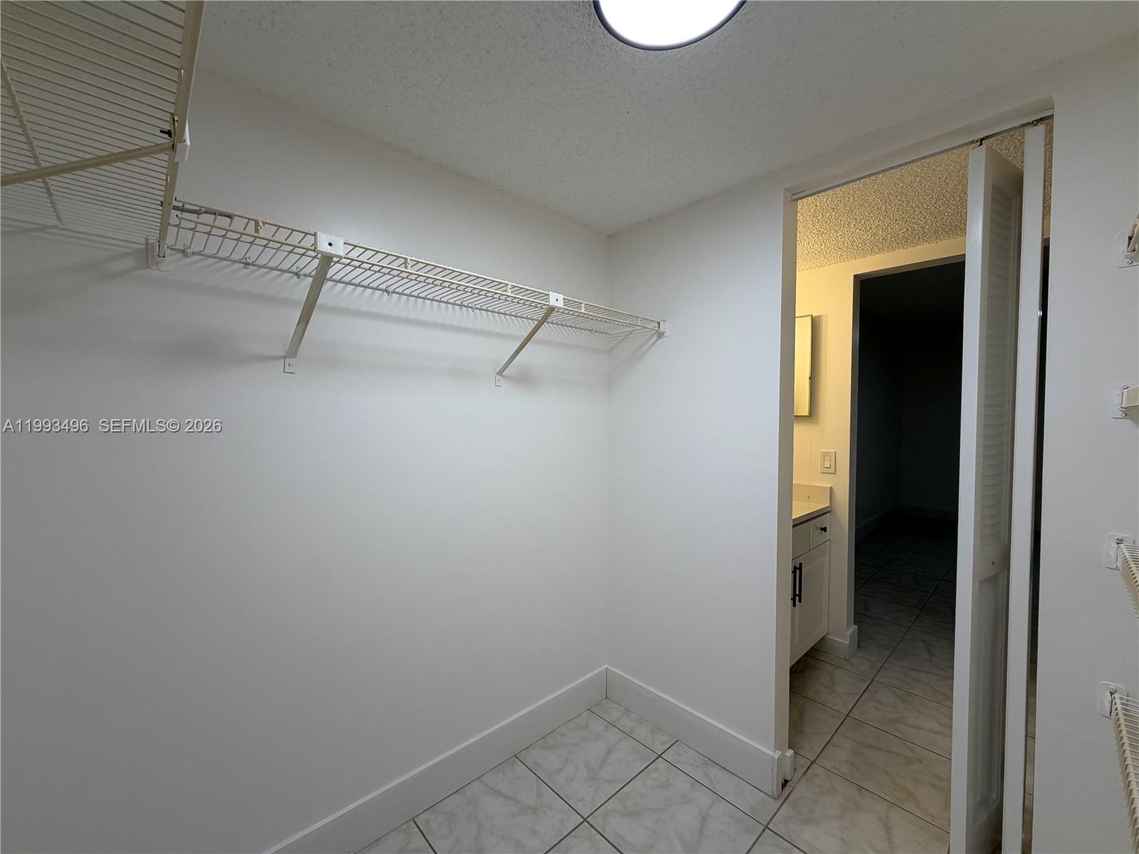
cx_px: 570
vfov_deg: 85.7
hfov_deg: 102.1
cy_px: 427
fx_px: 461
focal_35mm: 14
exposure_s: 1/120
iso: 80
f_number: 2.2
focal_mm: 2.22
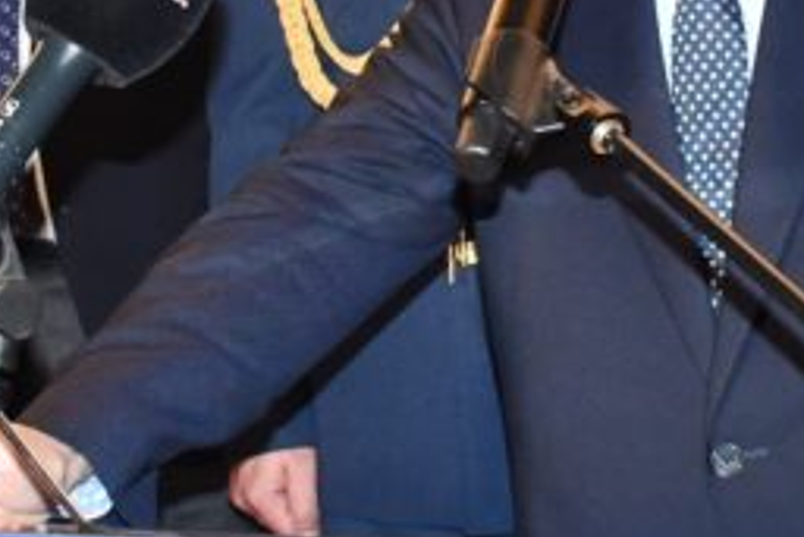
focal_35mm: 120
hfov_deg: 17.0
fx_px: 2681
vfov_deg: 11.3
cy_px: -42
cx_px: 481
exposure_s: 1/60
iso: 3600
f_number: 3.5
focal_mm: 20
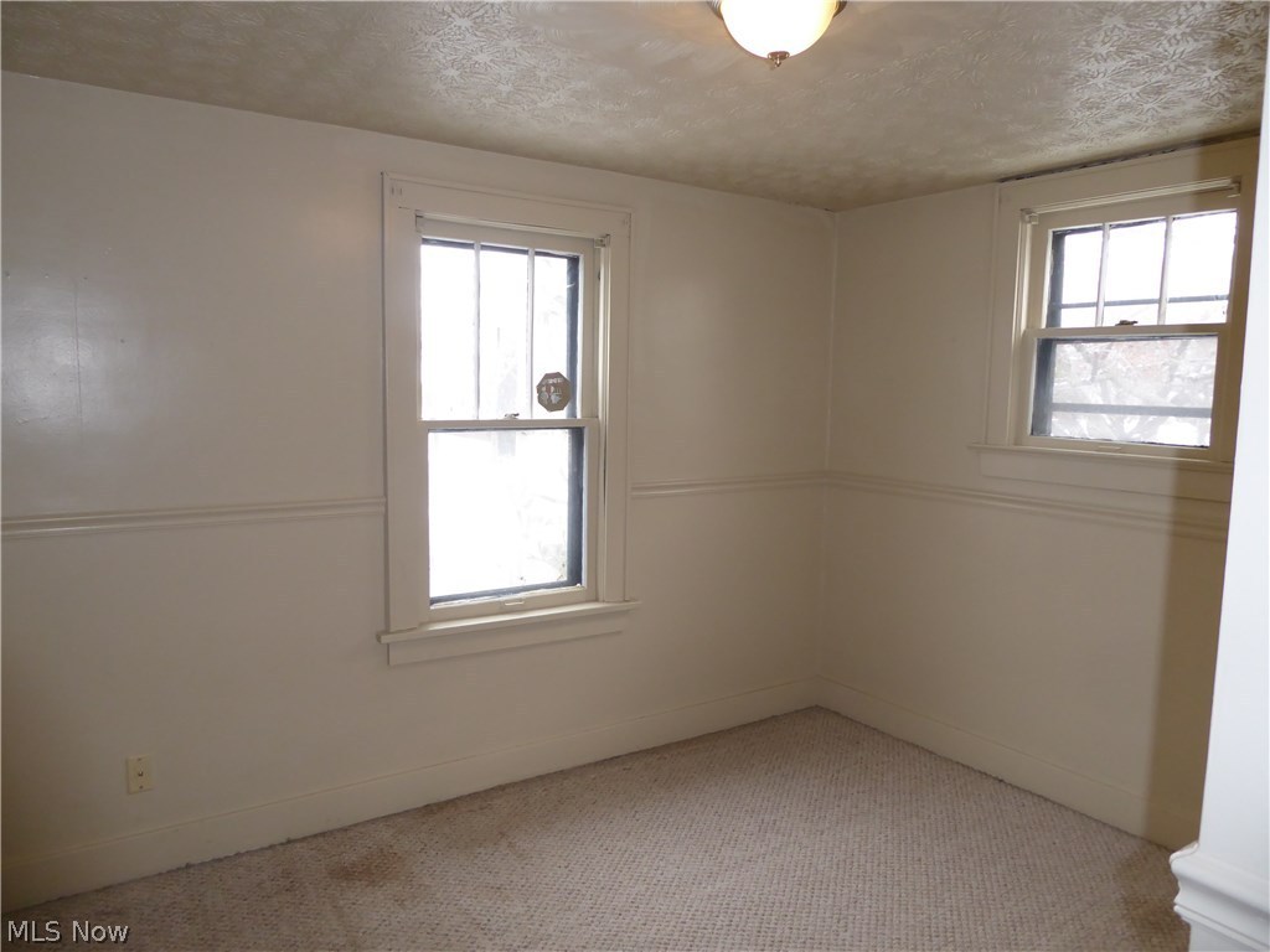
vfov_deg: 56.8
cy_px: 476
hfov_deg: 71.6
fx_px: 881
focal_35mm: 24
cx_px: 635
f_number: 3.3
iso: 250
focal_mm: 4.3
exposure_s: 1/60
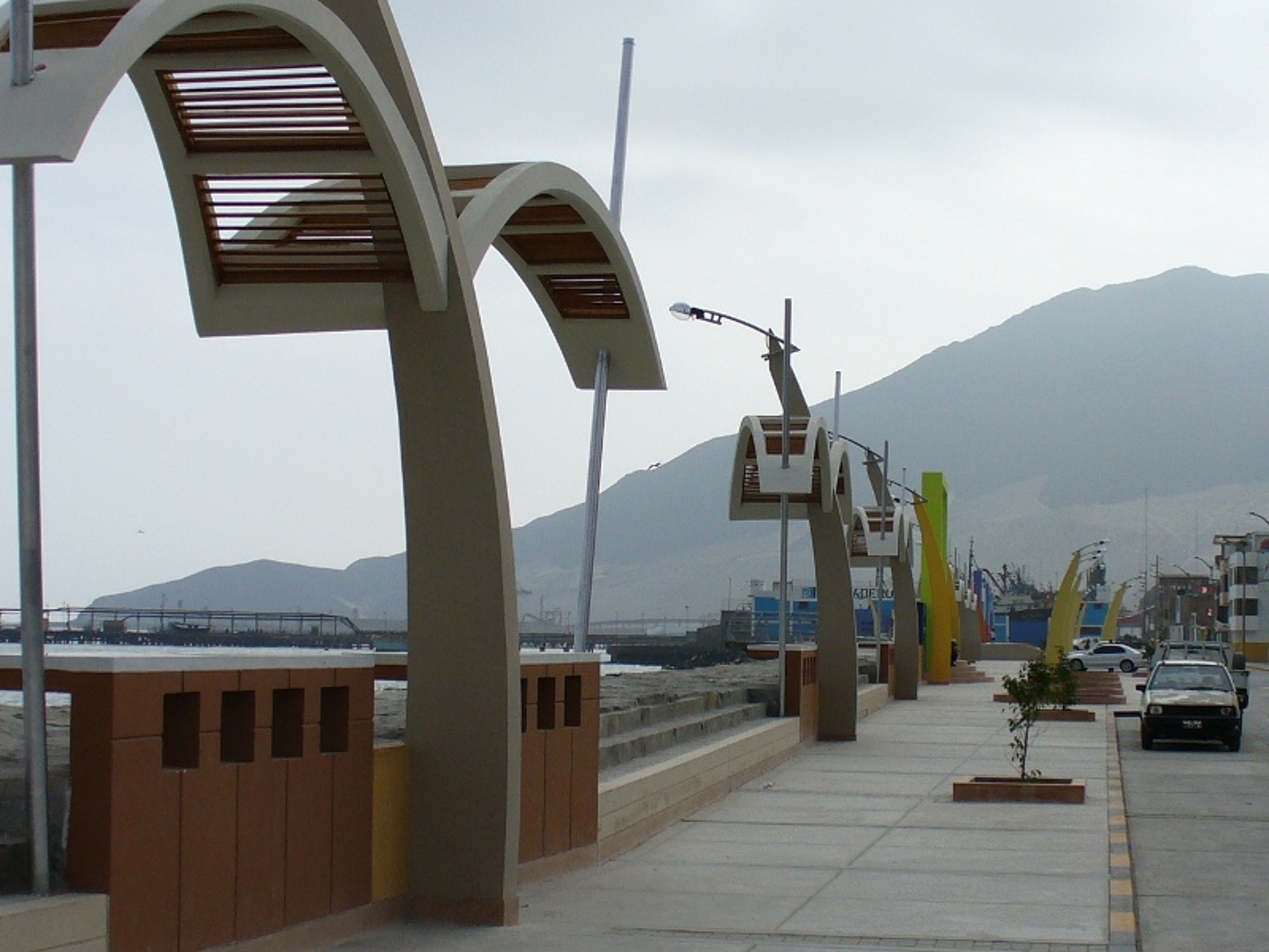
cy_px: 476
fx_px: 1906
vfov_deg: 28.0
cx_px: 634
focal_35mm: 52
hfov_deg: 36.8
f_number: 5.8
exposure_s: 1/640
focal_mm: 7
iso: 80
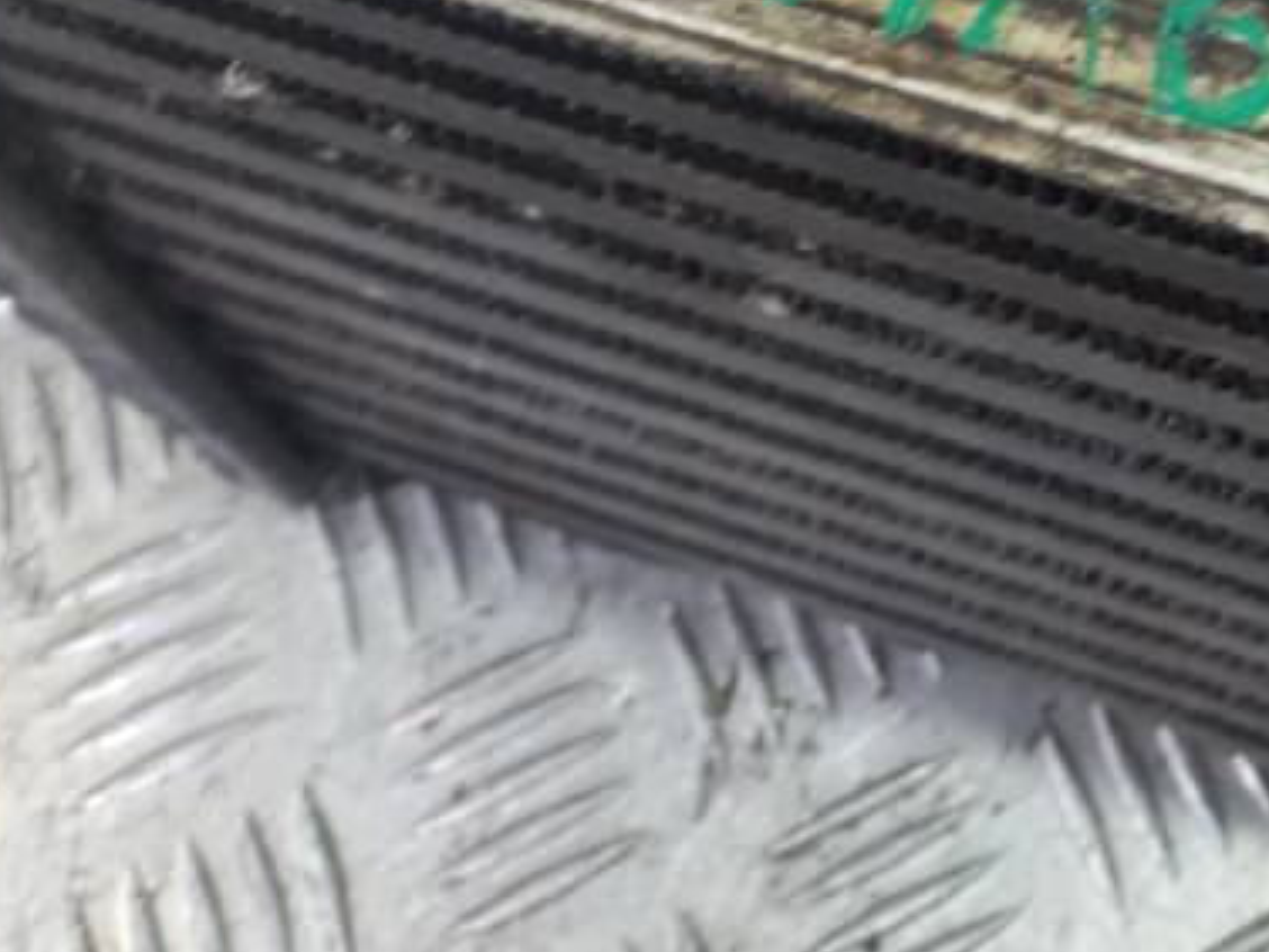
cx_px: 1465
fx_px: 2493
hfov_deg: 25.9
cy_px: -47
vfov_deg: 20.8
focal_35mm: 68
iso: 80
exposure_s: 1/50
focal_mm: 4.6
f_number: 1.8
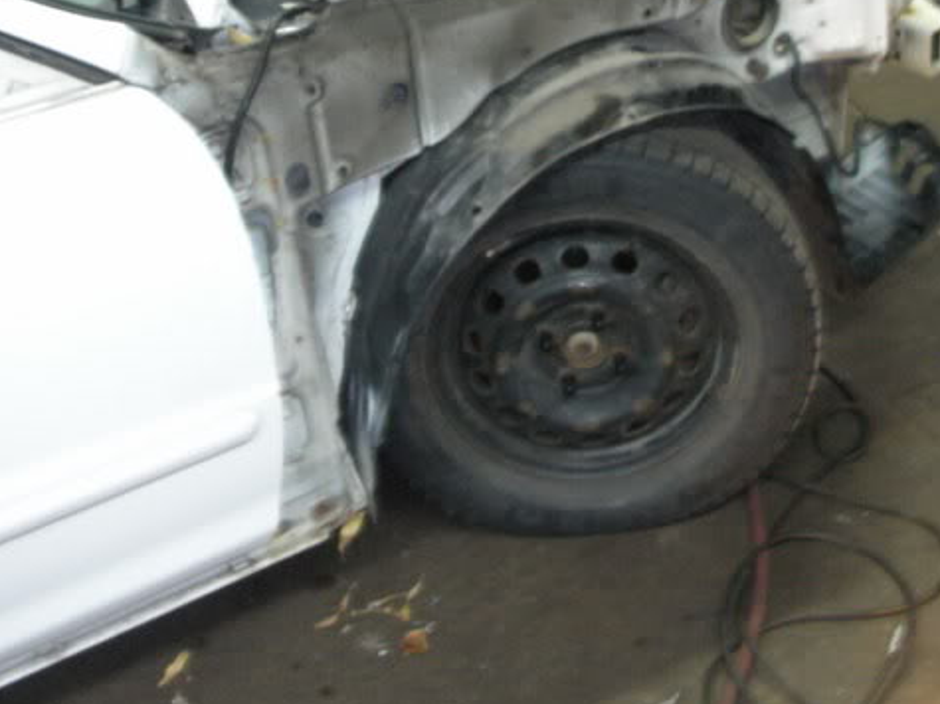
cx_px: 536
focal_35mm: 59
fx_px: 1602
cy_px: 154
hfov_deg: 32.7
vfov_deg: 24.5
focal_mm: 5.8
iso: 200
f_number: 3
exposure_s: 1/6
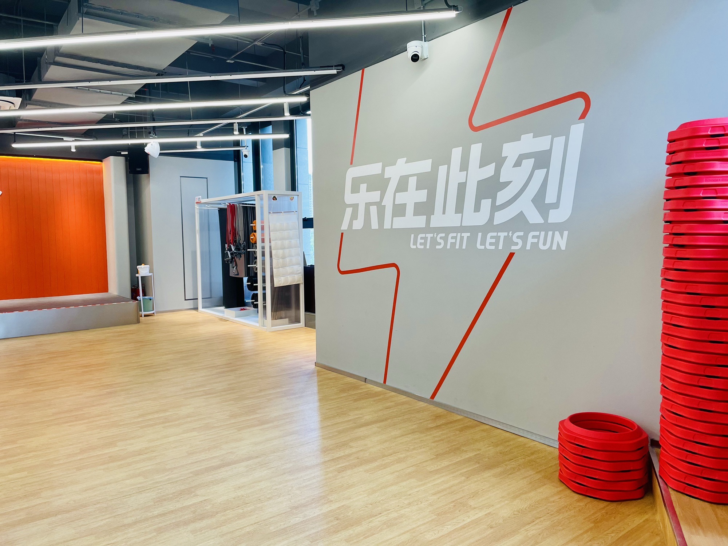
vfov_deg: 53.1
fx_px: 547
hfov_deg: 67.3
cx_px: 364
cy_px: 273
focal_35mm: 26
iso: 100
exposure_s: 1/100
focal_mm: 4.2
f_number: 1.6
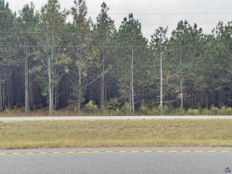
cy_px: 87
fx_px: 429
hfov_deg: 30.3
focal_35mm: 64
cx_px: 116
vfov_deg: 22.9
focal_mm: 7.5
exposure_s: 1/191
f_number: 2.2
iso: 20
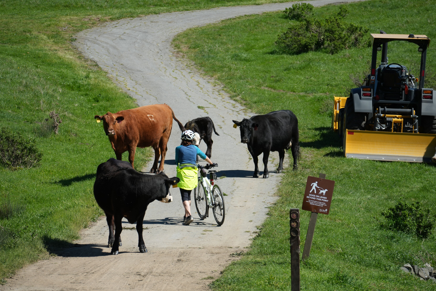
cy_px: 164
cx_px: 204
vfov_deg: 6.2
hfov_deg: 9.3
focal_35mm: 221
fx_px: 2676
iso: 250
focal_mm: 187
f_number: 7.1
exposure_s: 1/800
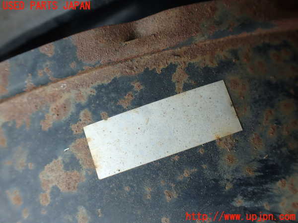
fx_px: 275
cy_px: 112
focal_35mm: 32
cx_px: 149
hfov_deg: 56.8
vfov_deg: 44.2
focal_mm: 5.79
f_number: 2.4
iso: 125
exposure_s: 1/60
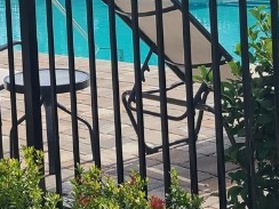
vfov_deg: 13.1
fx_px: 879
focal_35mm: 109
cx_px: -58
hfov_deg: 17.2
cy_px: -59
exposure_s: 1/1983
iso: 40
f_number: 1.8
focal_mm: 5.4
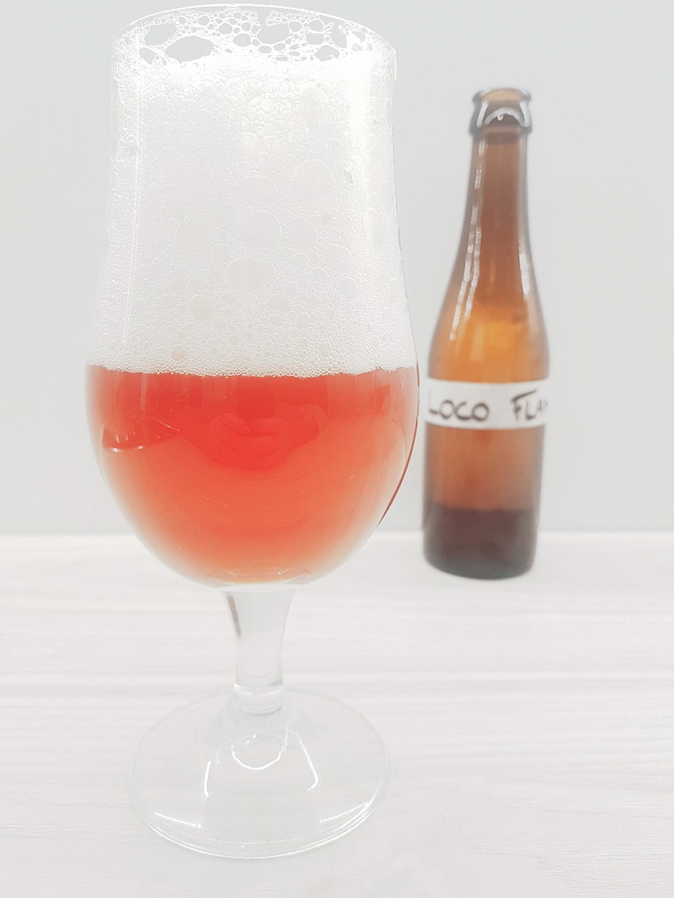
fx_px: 675
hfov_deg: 53.1
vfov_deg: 67.3
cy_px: 449
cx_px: 337
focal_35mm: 26
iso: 160
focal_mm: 4.2
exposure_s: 1/50
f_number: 1.7
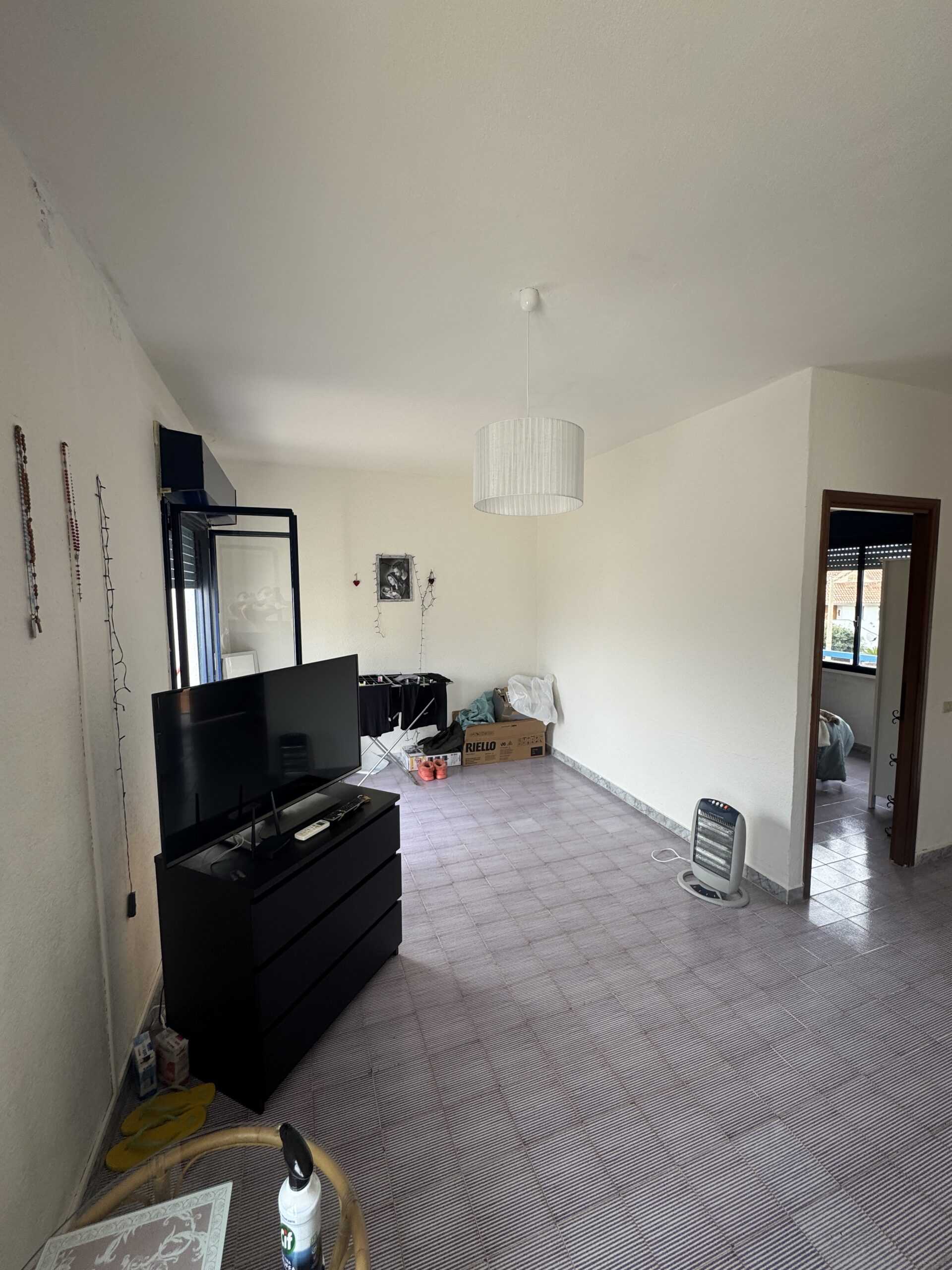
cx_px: 476
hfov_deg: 85.7
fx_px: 513
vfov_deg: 102.1
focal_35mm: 14
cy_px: 635
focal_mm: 2.22
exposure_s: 1/140
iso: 40
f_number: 2.2
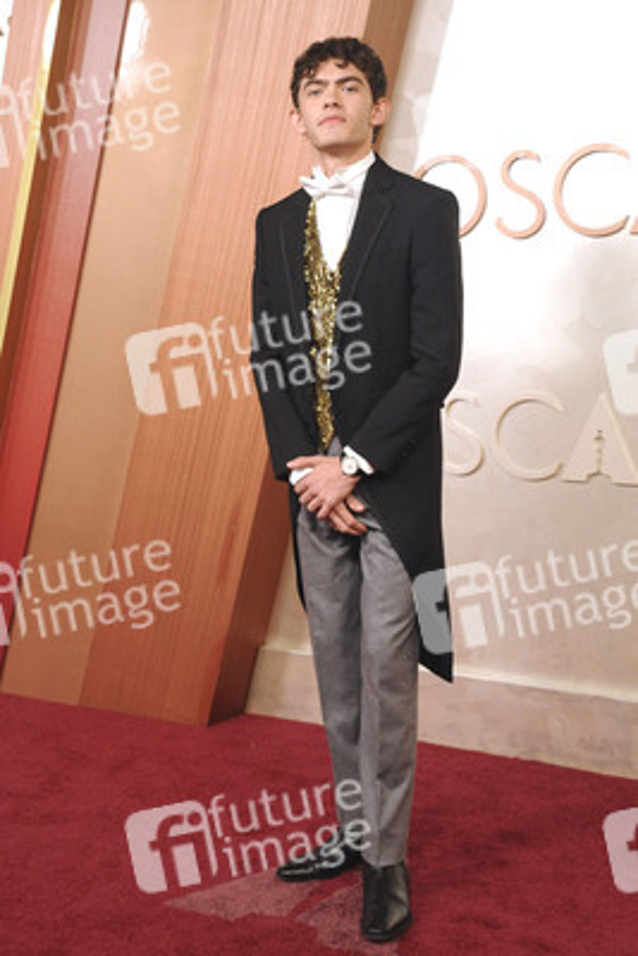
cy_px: 478
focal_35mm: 56
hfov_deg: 24.2
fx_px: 1487
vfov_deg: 35.6
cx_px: 319
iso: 2500
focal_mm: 56
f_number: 7.1
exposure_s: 1/160
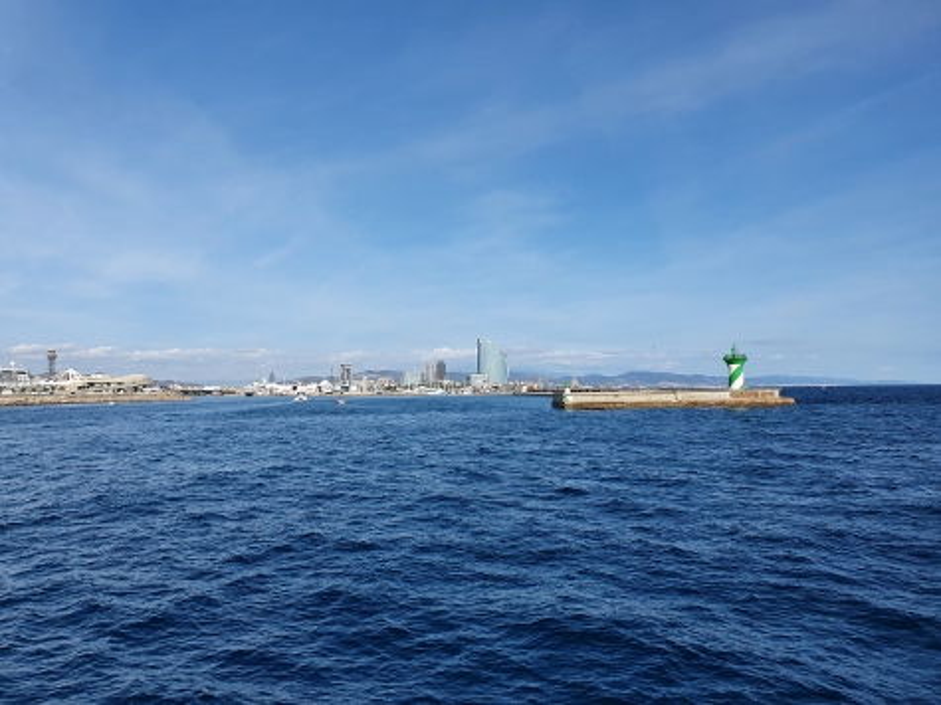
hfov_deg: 67.3
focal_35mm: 26
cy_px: 352
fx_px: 707
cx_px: 470
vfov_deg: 53.0
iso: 50
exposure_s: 1/2328
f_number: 2.4
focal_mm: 4.32
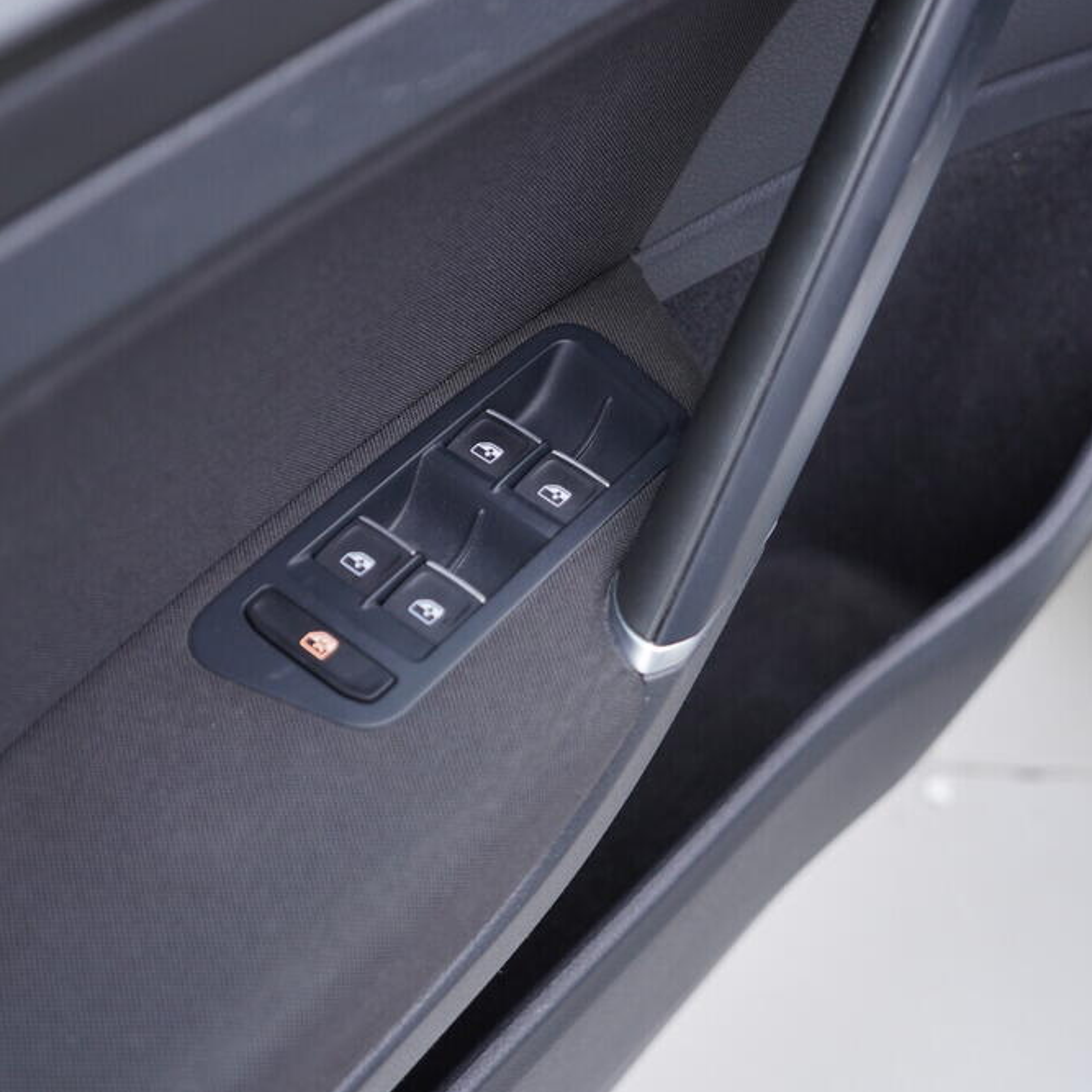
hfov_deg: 36.1
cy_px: 536
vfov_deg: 36.1
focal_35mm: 47
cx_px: 575
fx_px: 1677
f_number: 2.8
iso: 160
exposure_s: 1/40
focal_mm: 24
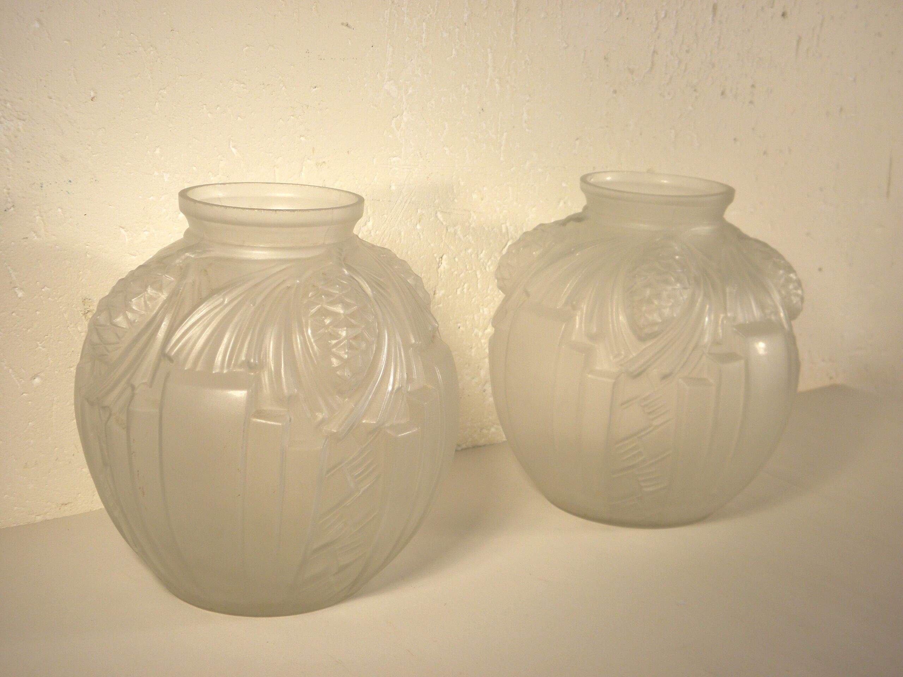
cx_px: 452
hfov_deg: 40.4
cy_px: 338
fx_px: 1226
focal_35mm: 47
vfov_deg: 30.9
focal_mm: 8.6
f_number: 3.9
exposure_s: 1/80
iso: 100
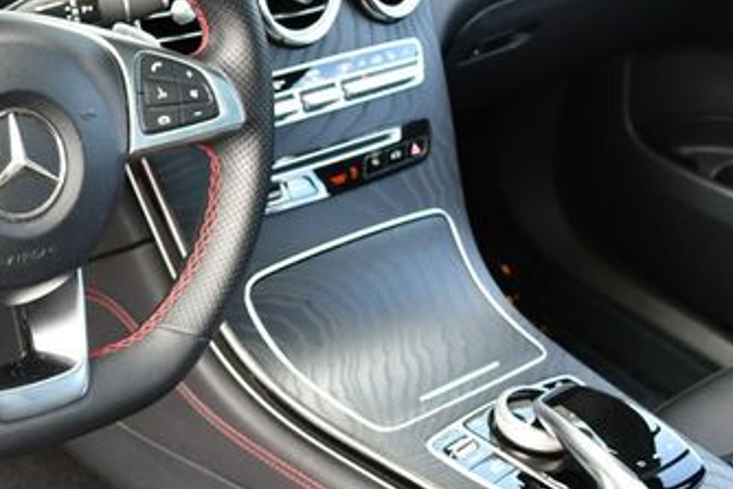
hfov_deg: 28.2
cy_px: 132
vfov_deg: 19.6
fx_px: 1405
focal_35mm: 69
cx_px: 81
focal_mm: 18
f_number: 3.5
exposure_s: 1/250
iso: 800
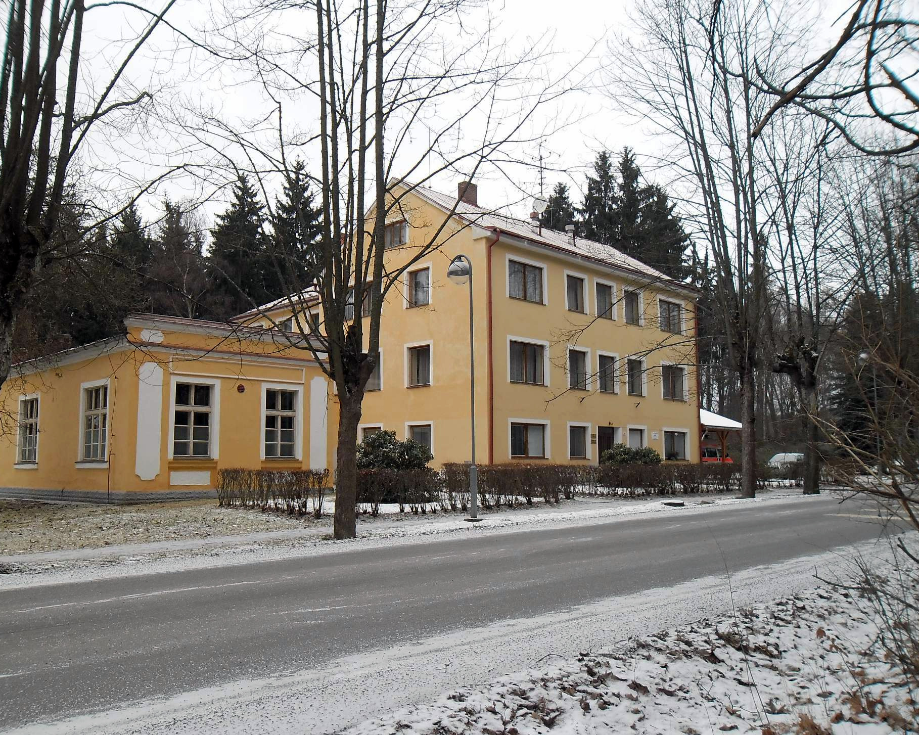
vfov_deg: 50.0
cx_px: 437
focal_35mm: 29
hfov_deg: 60.4
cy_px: 379
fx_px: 789
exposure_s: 1/90
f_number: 3.5
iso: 100
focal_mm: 4.9
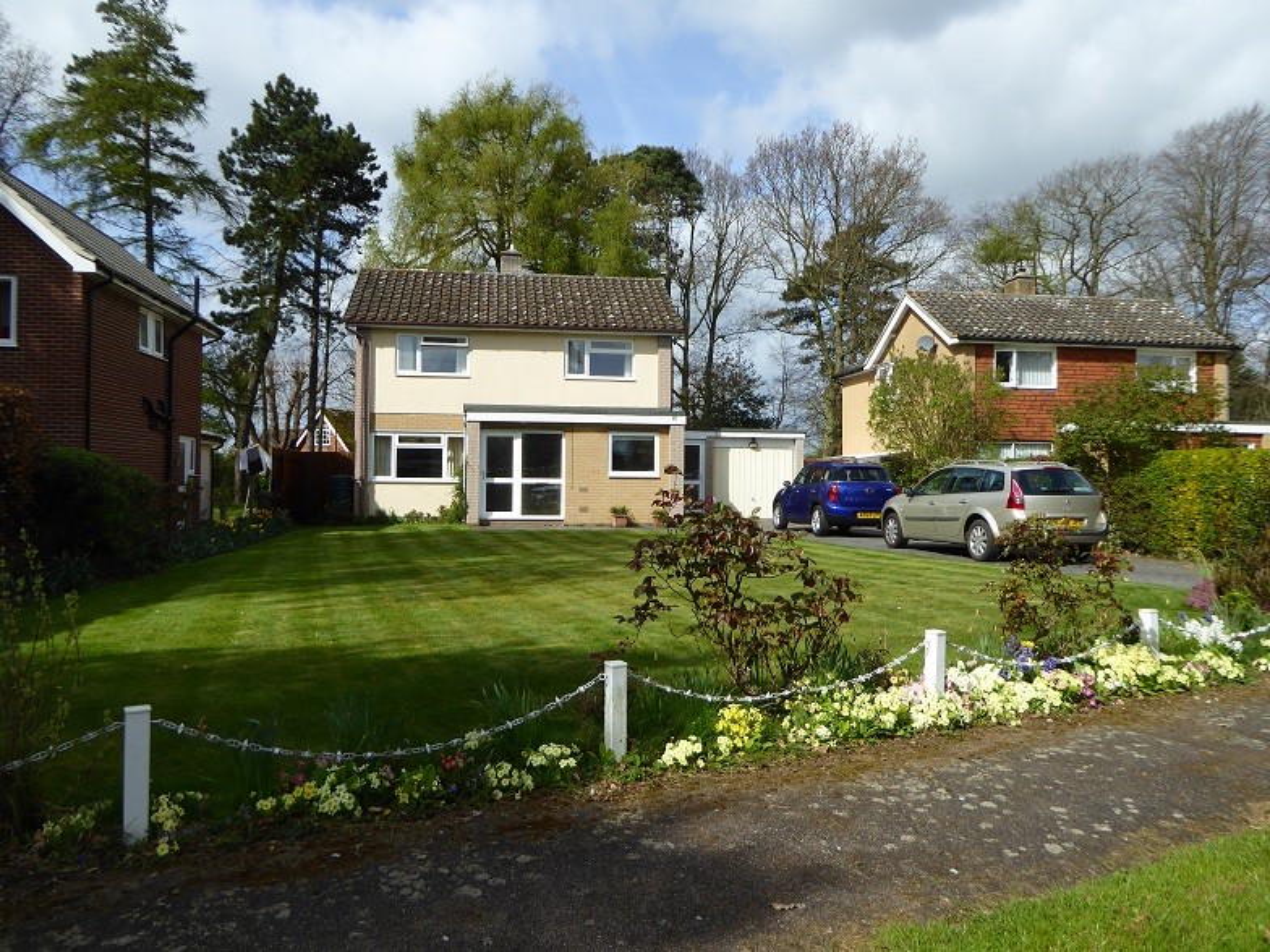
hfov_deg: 67.3
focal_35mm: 26
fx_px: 954
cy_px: 476
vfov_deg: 53.1
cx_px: 635
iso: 100
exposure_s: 1/1000
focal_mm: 4.7
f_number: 3.4
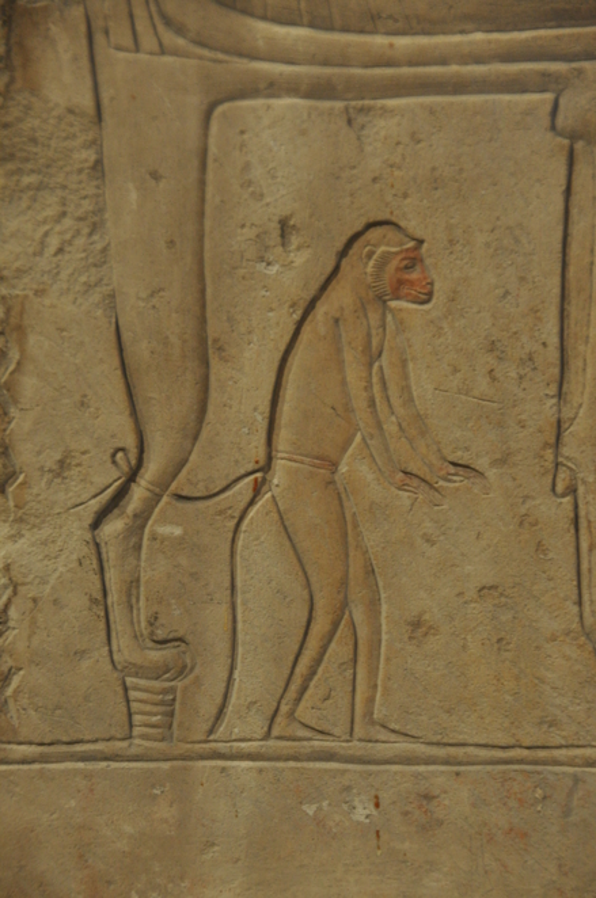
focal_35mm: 142
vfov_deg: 14.4
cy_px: 449
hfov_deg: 9.6
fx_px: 3552
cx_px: 298
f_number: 5.3
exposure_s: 1/50
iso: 1000
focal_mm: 95
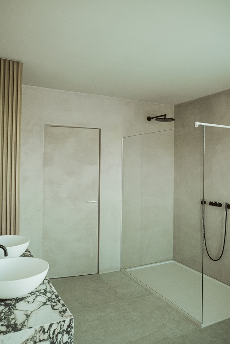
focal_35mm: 27
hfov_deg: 47.9
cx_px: 115
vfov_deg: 67.4
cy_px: 172
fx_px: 259
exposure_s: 1/320
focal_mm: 18
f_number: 4
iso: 1250
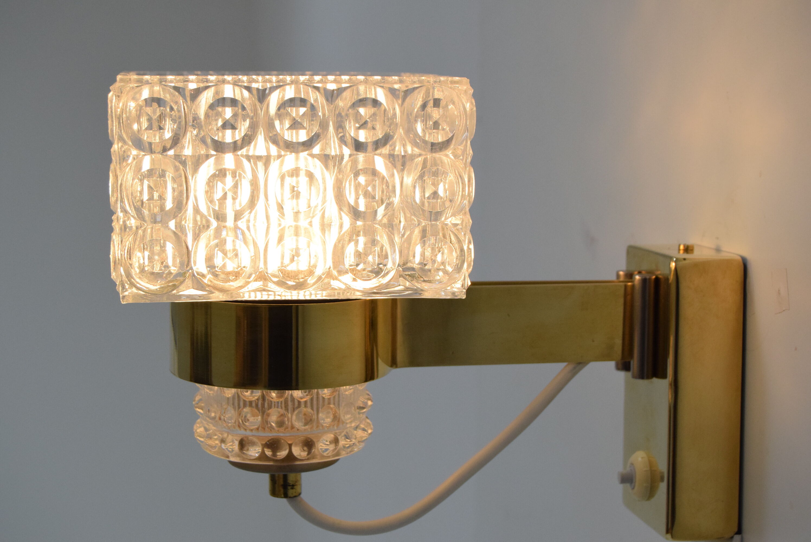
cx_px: 406
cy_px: 271
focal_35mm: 69
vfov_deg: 19.8
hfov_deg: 29.2
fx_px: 1556
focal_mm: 46
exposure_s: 1/250
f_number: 8
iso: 1600
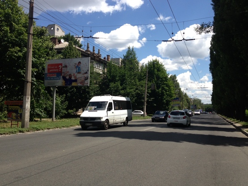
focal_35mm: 33
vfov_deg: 42.9
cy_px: 93
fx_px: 236
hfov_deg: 55.4
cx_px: 124
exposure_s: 1/1550
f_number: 2.4
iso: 64
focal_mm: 4.13
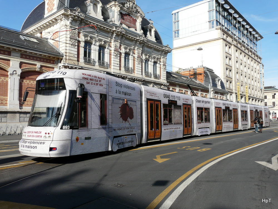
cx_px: 139
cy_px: 104
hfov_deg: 61.7
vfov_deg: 48.2
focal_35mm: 29
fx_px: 233
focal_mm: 4.7
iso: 100
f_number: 5.6
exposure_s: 1/400
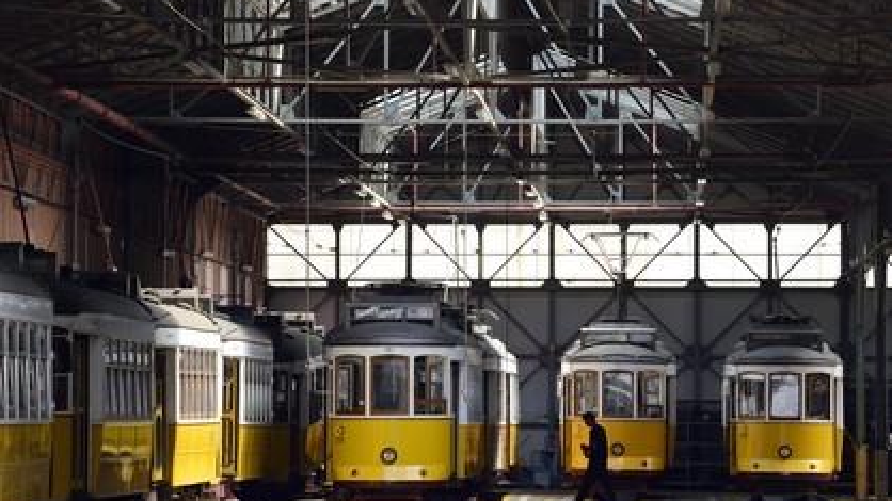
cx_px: 446
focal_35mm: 200
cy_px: 279
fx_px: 4730
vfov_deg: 6.1
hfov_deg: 10.8
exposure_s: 1/160
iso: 400
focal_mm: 190
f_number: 7.1
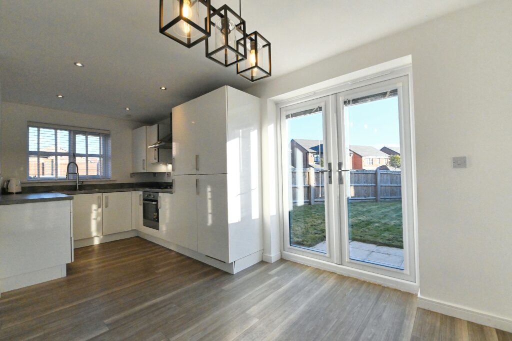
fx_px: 213
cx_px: 256
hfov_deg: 100.4
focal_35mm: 15
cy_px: 170
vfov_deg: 77.2
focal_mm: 15
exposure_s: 1/2000
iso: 6400
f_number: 10
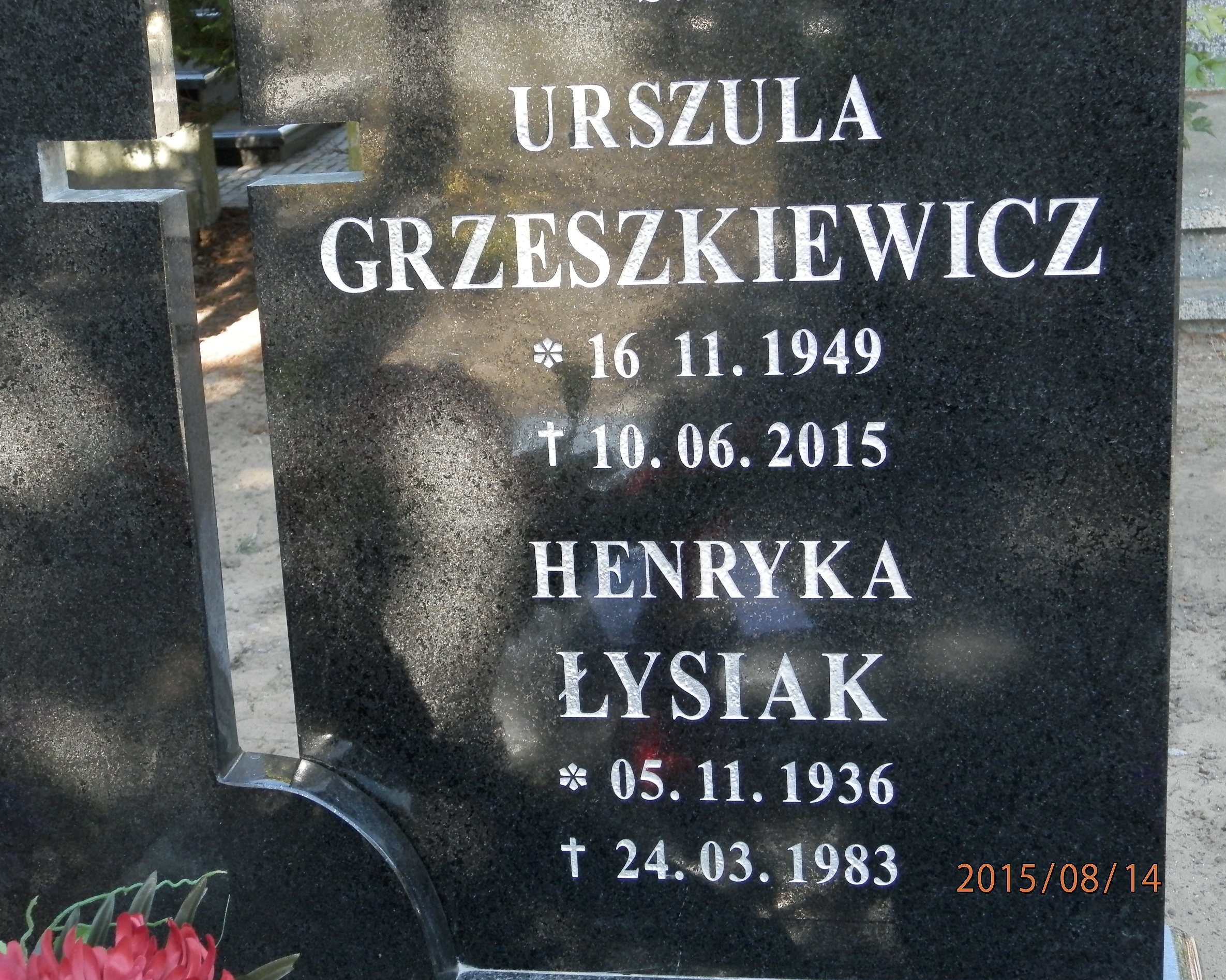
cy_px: 487
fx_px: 2105
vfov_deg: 26.2
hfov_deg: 32.5
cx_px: 579
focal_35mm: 58
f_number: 3.8
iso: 200
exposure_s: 1/100
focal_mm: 9.9
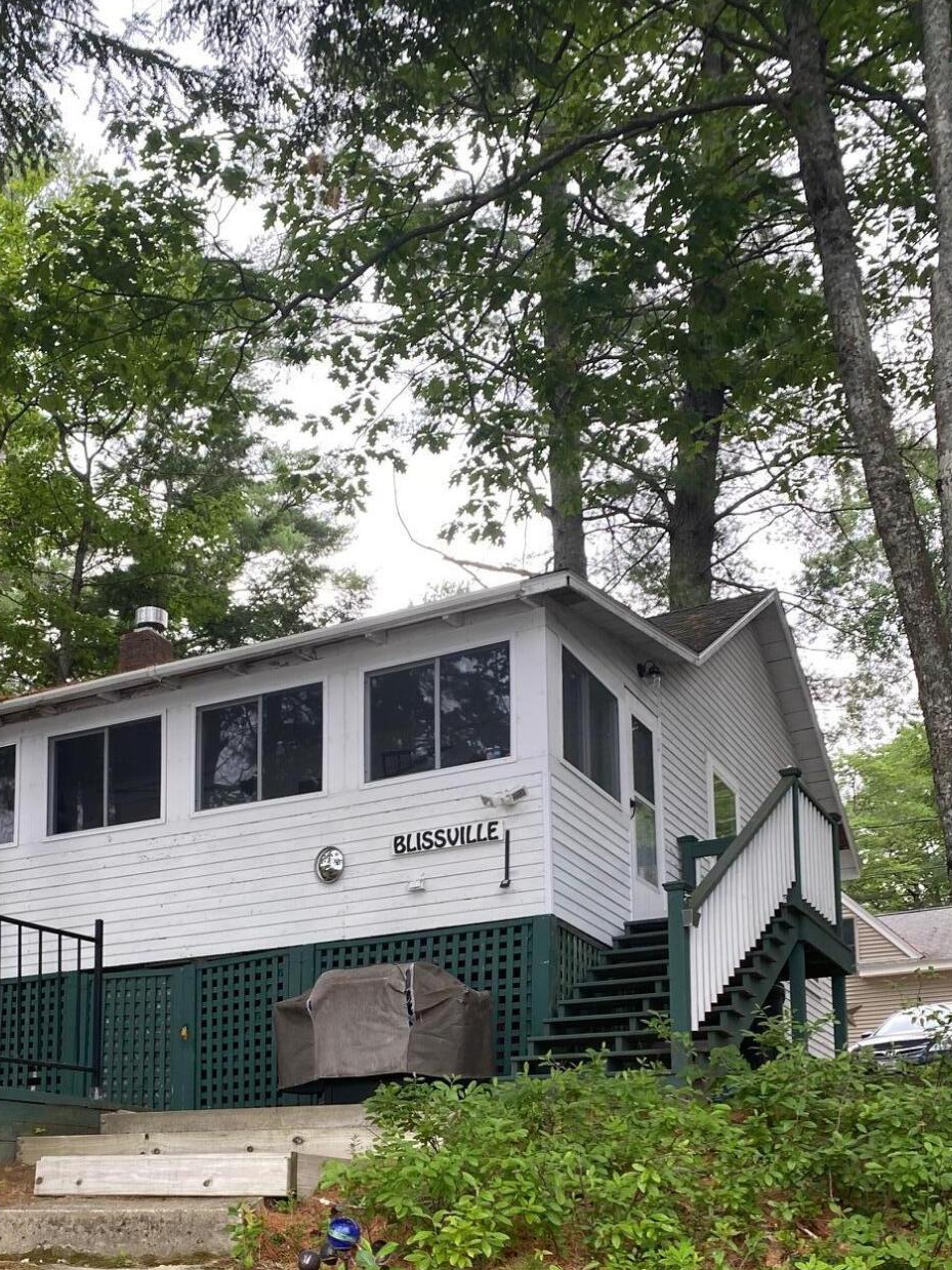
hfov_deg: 33.9
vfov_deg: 42.9
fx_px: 1540
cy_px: 1001
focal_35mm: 42
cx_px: 283
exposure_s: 1/121
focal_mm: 4.25
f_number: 1.8
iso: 80
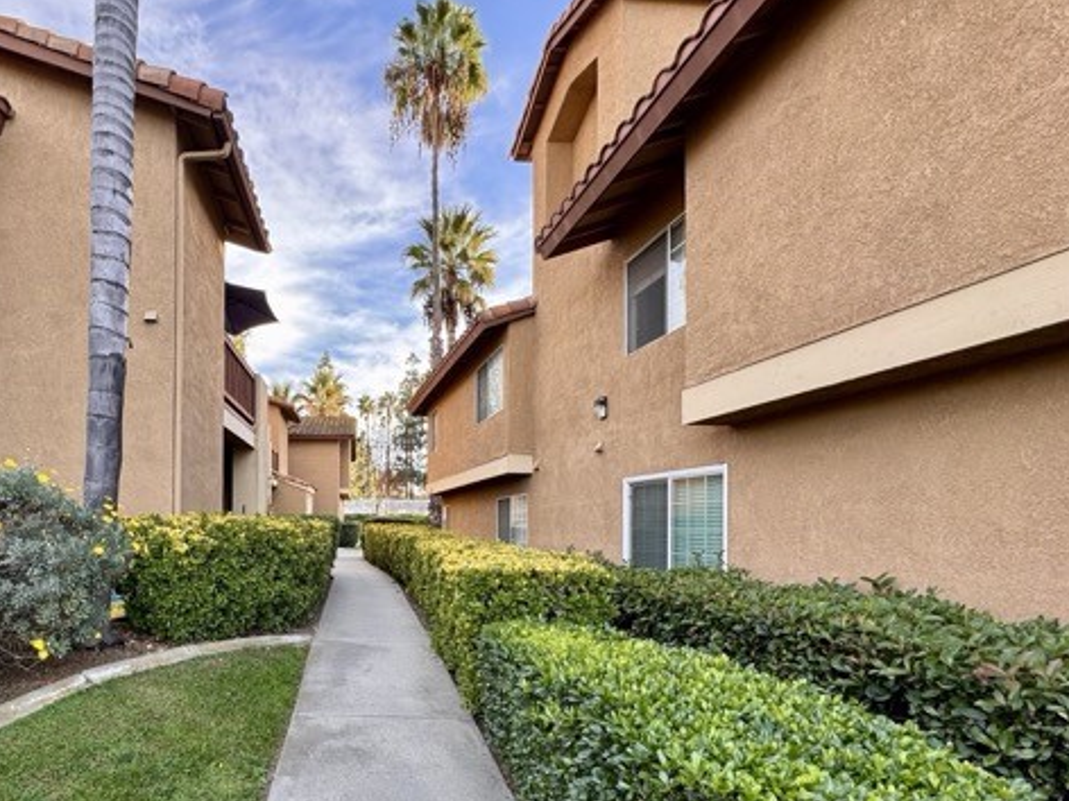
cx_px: 356
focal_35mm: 19
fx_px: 587
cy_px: 527
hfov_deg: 81.8
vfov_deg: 67.0
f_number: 2.2
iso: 40
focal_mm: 2.22
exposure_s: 1/111
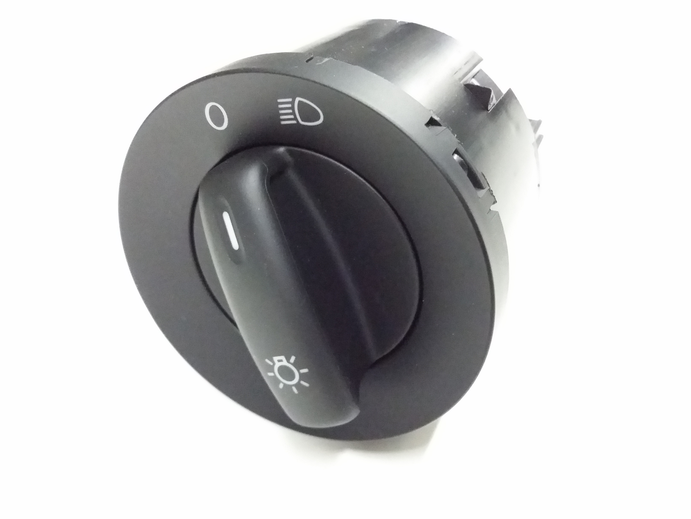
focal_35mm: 32
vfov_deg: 44.2
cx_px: 346
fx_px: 639
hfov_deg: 56.8
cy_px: 260
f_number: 2.4
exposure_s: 1/15
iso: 1000
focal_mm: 3.4
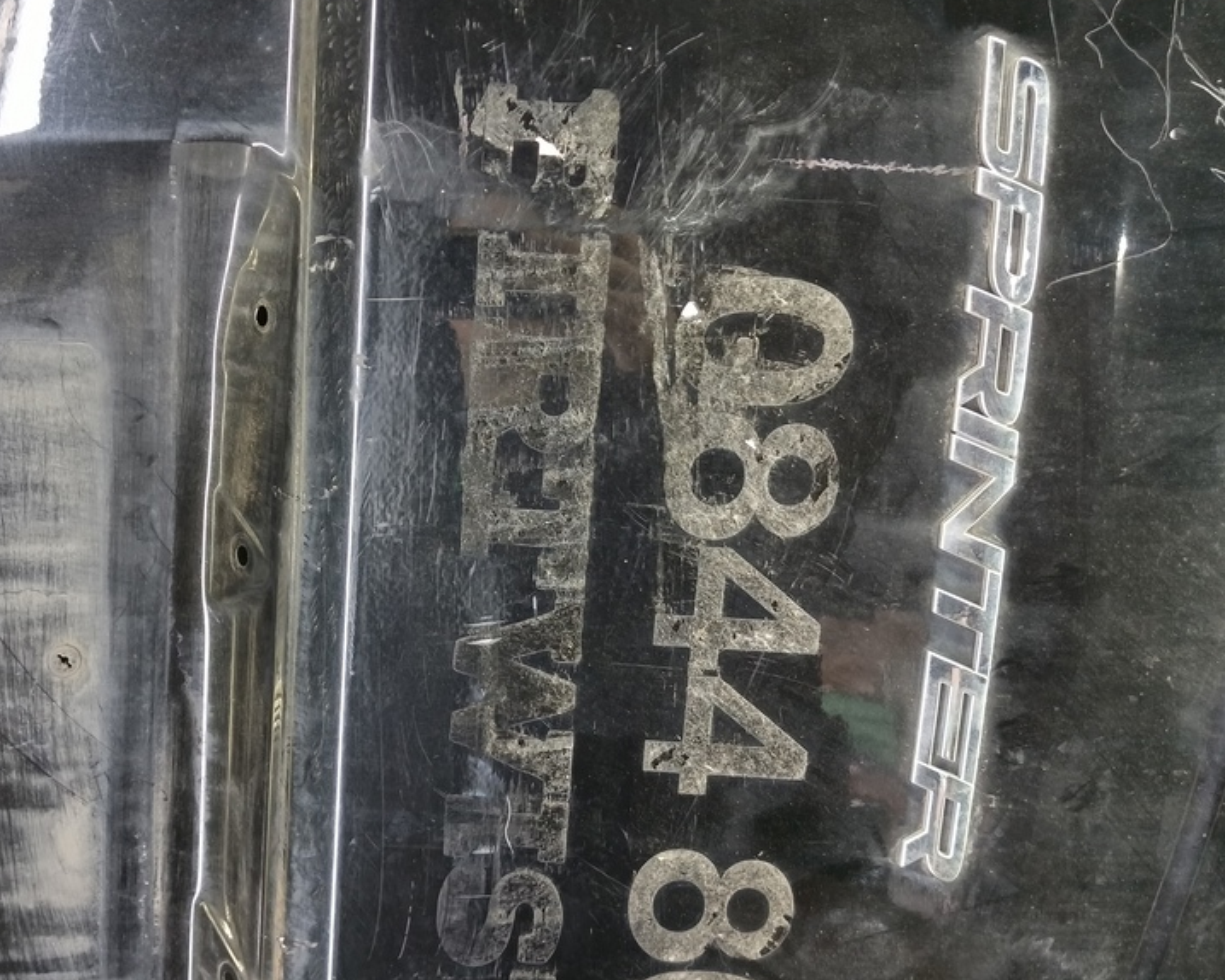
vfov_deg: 45.8
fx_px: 1161
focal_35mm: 32
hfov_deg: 54.4
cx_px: 399
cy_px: 493
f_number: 1.6
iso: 378
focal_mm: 4.11
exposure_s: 1/25
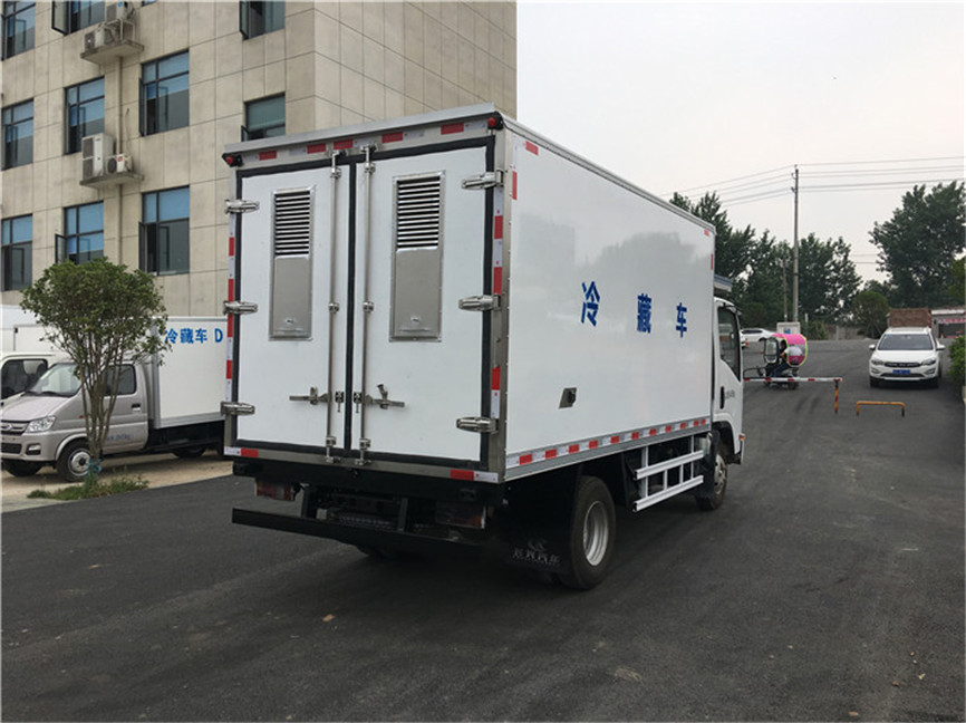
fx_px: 809
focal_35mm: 29
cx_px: 483
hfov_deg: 61.7
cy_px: 362
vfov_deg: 48.2
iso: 25
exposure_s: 1/801
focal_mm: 4.15
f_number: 2.2
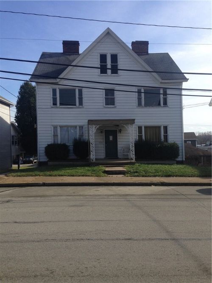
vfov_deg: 55.4
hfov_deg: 42.9
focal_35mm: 33
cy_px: 142
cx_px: 106
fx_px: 270
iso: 50
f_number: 2.4
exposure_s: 1/1391
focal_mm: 4.12
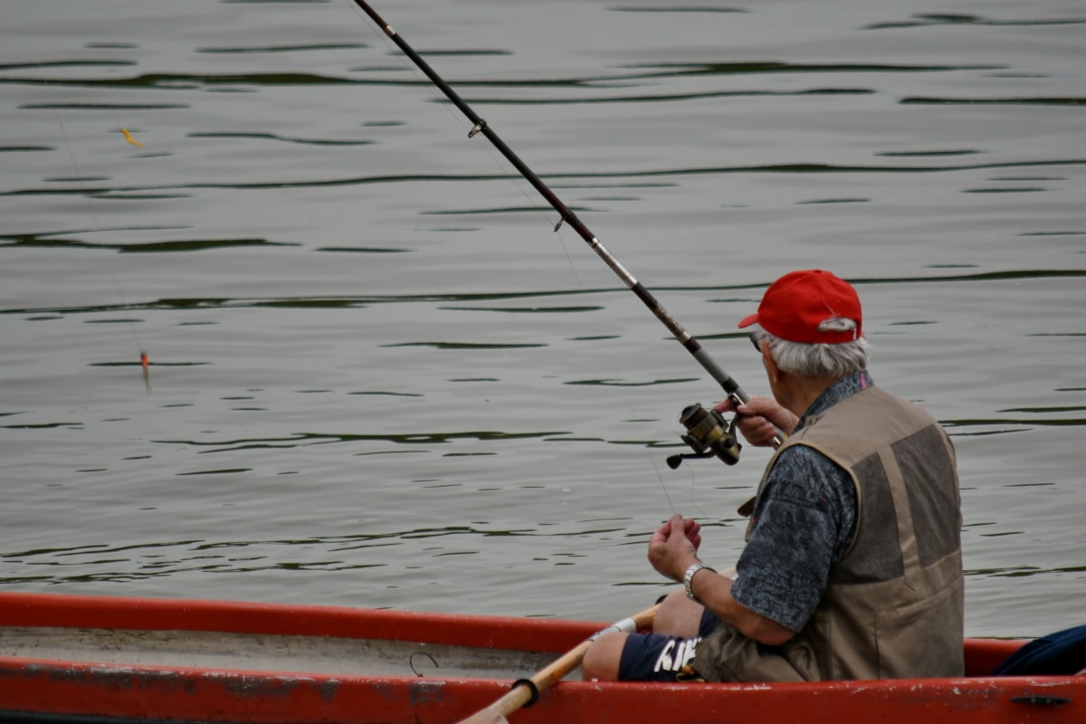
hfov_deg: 4.6
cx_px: 543
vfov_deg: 3.1
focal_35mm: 450
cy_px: 362
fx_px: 13574
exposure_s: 1/640
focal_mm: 300
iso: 125
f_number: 5.6
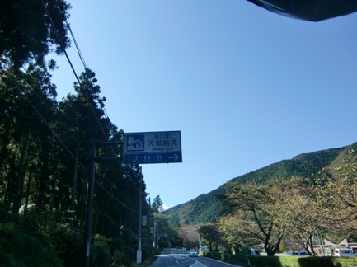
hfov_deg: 61.7
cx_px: 173
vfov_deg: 48.2
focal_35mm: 29
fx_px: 299
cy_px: 138
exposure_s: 1/640
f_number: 2.6
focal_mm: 4.9
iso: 64
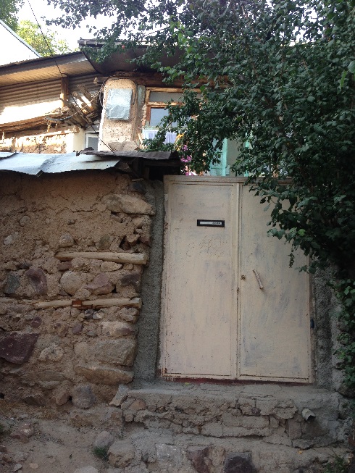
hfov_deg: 43.0
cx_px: 178
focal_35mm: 33
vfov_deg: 55.3
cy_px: 236
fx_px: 451
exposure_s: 1/60
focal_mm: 4.12
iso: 50
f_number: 2.4
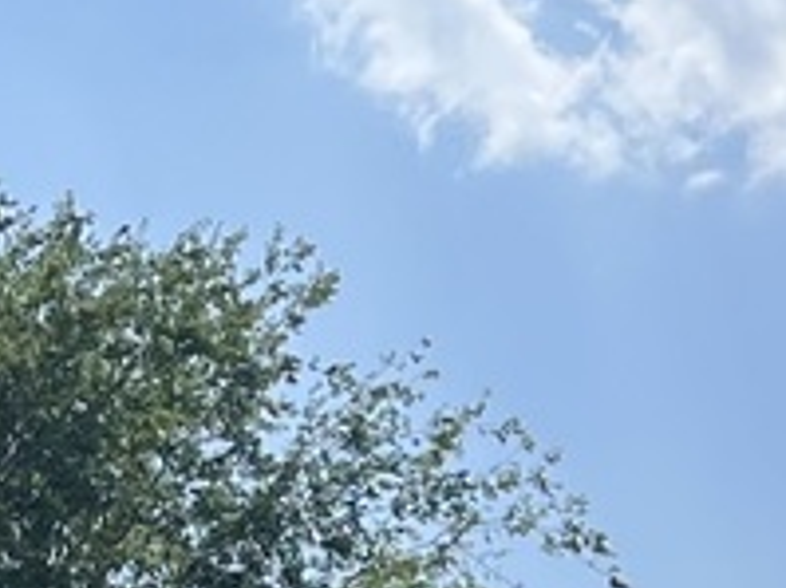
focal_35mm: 188
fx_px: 4266
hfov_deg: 10.5
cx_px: 675
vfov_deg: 7.2
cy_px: 1582
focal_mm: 5.1
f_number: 1.6
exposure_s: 1/4484
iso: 50
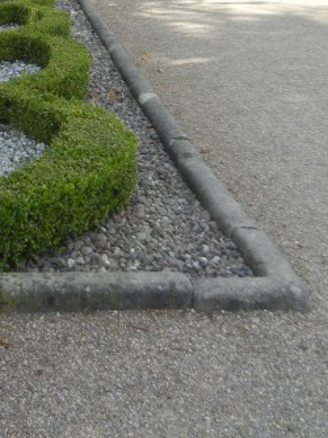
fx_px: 873
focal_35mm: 69
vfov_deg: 25.9
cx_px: 29
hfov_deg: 20.8
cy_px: -50
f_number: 3.5
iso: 160
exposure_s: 1/668
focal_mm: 5.4
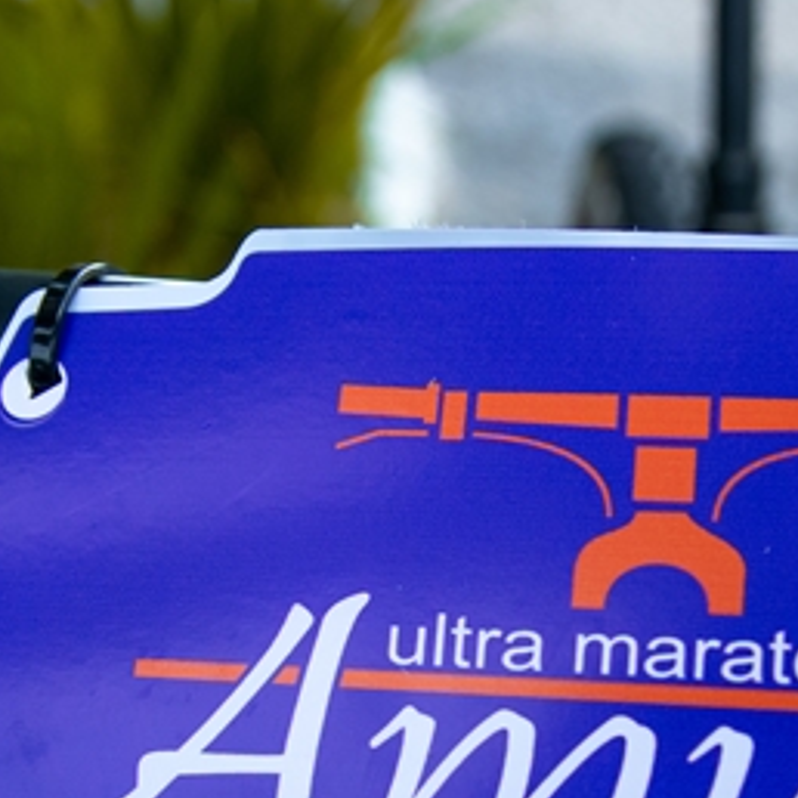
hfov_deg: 27.5
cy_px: 736
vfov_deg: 26.6
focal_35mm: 62
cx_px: 530
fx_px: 1623
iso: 800
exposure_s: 1/160
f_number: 3.2
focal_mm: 17
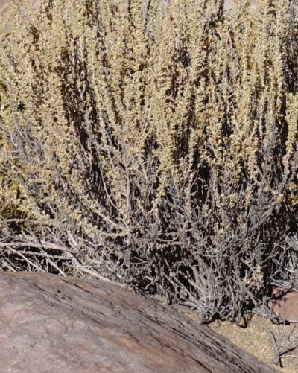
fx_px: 1589
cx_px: 455
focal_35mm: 144
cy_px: -120
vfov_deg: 12.9
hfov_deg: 10.3
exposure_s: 1/800
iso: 100
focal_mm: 11.8
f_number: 5
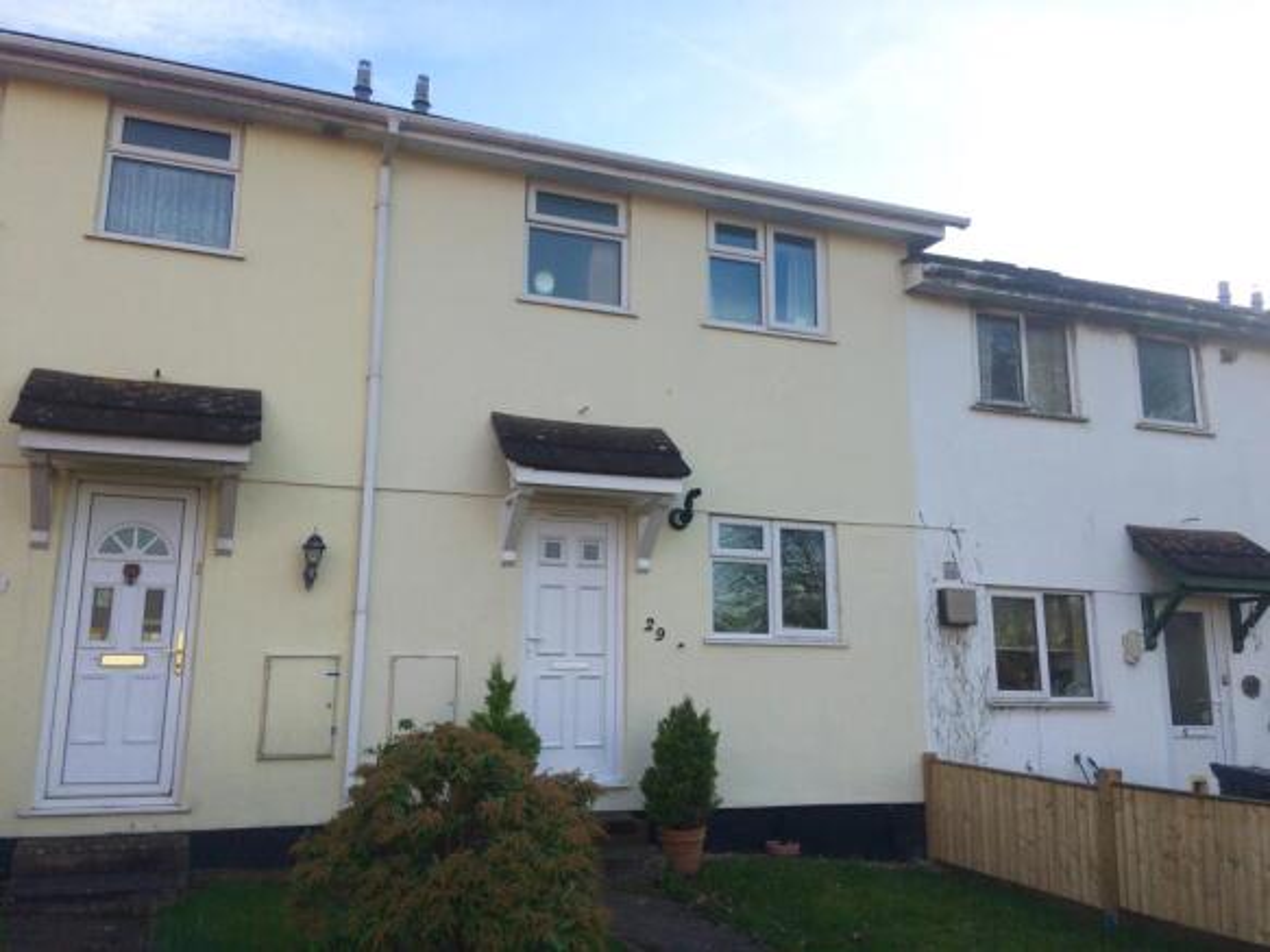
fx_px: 1064
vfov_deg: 48.2
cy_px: 476
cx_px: 635
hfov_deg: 61.7
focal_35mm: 29
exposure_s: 1/892
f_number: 2.2
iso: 32
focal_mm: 4.15
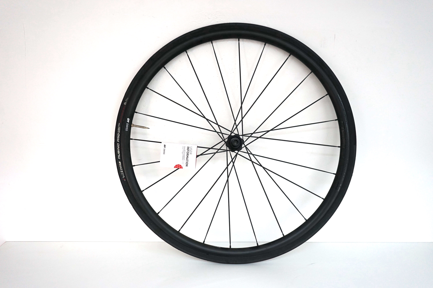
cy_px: 144
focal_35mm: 31
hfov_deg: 60.3
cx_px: 216
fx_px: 373
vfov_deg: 42.3
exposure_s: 1/160
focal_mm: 31
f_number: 4
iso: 640
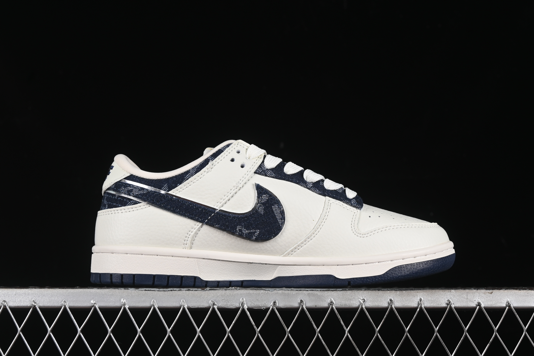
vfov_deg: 18.2
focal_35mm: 75
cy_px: 178
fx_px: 1112
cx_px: 267
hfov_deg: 27.0
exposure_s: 1/80
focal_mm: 50
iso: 160
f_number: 8
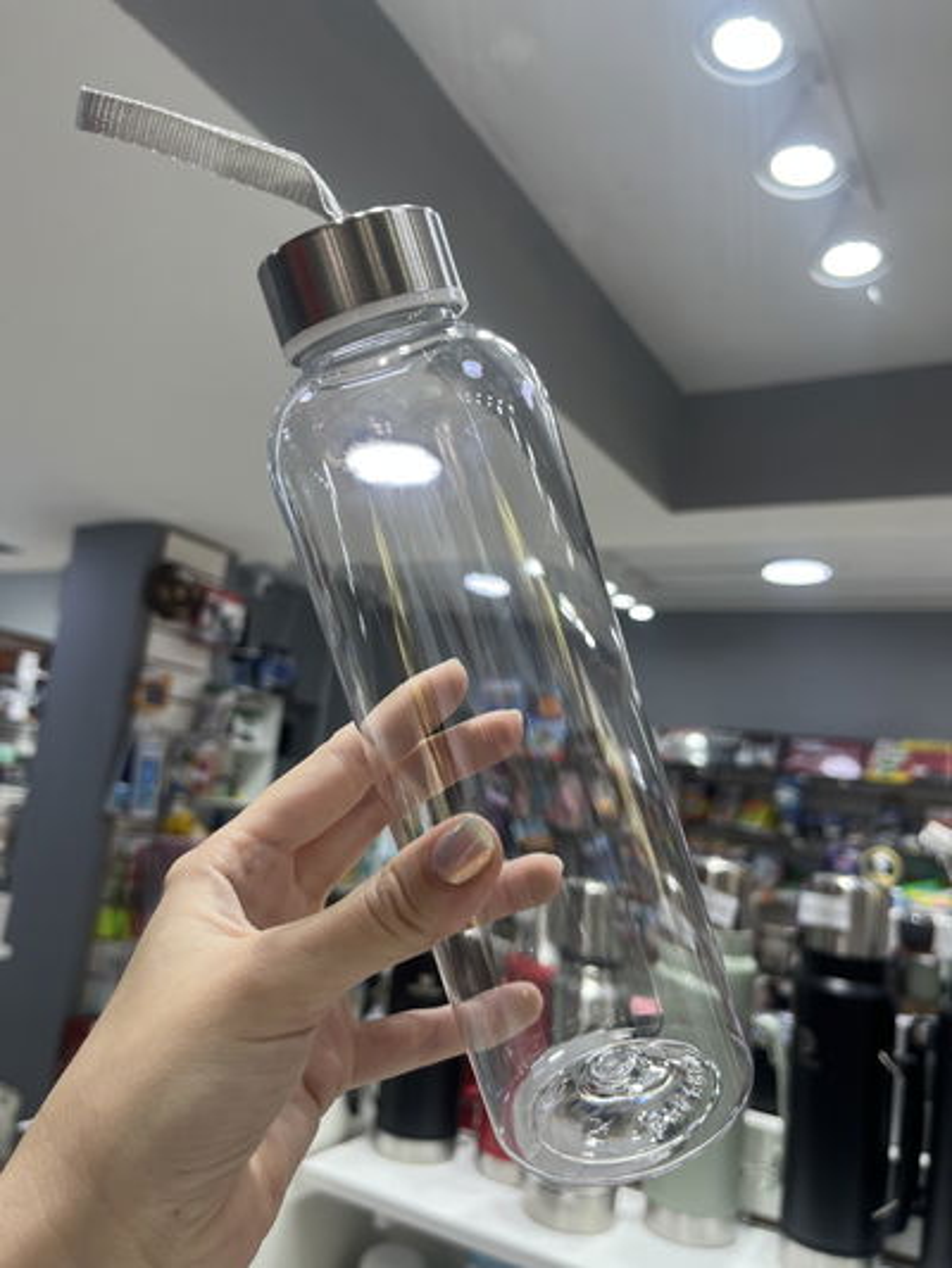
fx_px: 953
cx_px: 476
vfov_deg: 67.3
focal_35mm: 26
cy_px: 634
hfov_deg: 53.1
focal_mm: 5.1
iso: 32
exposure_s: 1/102
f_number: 1.6
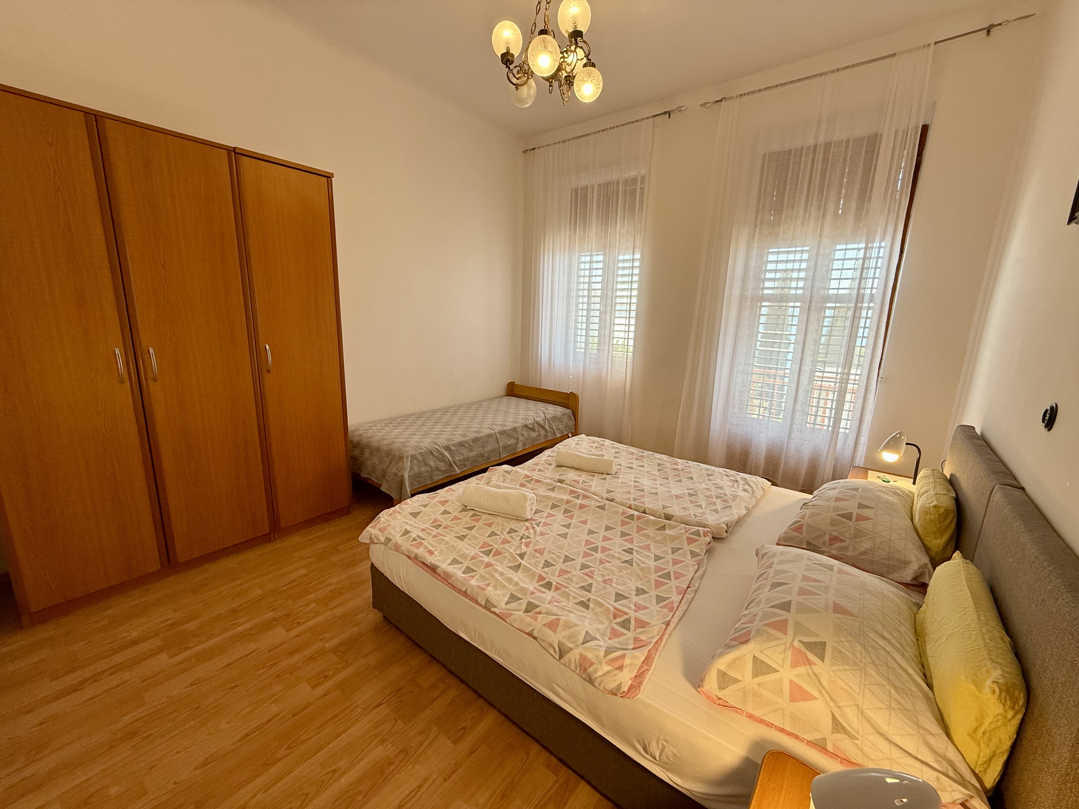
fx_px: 436
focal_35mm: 14
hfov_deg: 102.1
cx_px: 540
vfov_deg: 85.7
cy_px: 404
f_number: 2.2
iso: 80
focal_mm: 2.22
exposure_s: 1/100
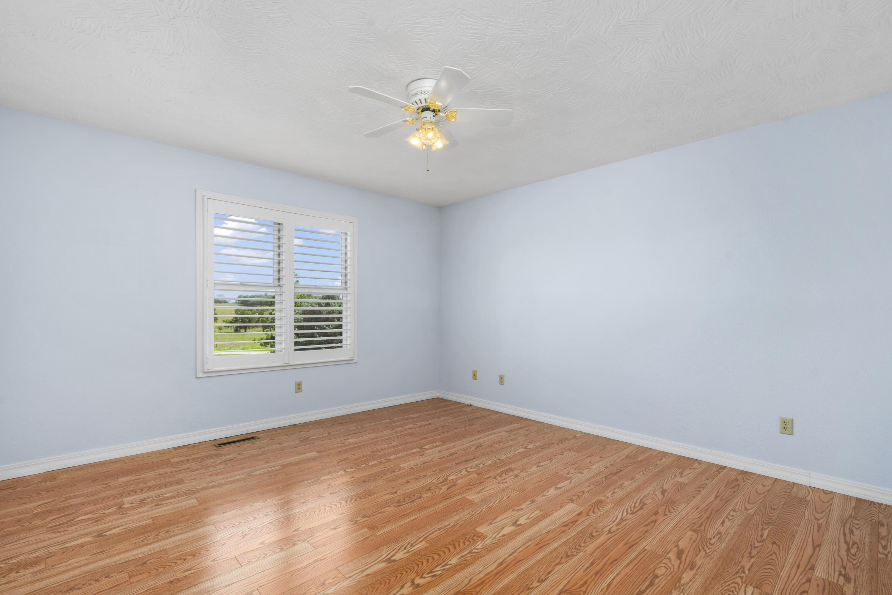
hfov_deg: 96.7
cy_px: 298
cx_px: 446
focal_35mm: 16
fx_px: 396
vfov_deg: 73.7
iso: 400
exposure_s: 1/2.5
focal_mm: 16
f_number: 9
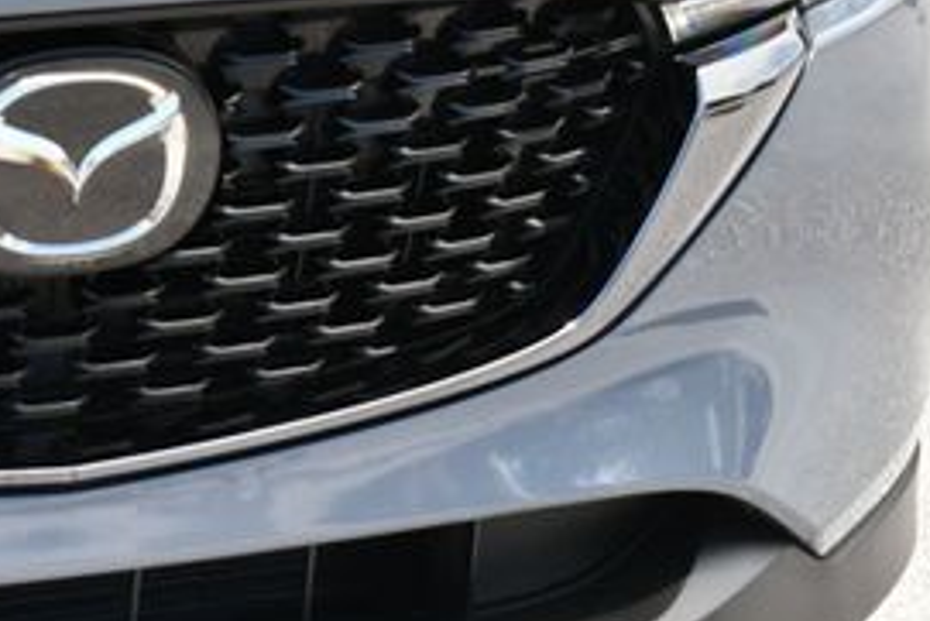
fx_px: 4394
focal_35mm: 170
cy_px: 302
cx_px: 27
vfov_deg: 8.1
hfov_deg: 12.0
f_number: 5.6
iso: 220
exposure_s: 1/250
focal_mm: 36
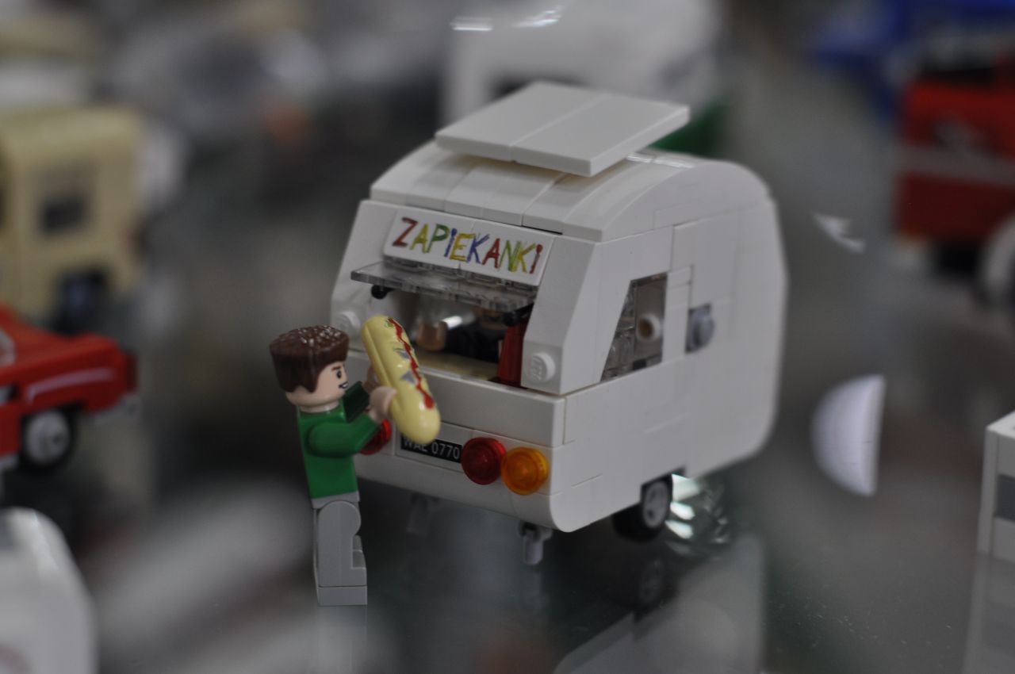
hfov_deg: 27.0
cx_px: 508
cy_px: 337
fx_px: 2112
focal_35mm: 75
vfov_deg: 18.1
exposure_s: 1/30
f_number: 2.8
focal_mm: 50
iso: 400
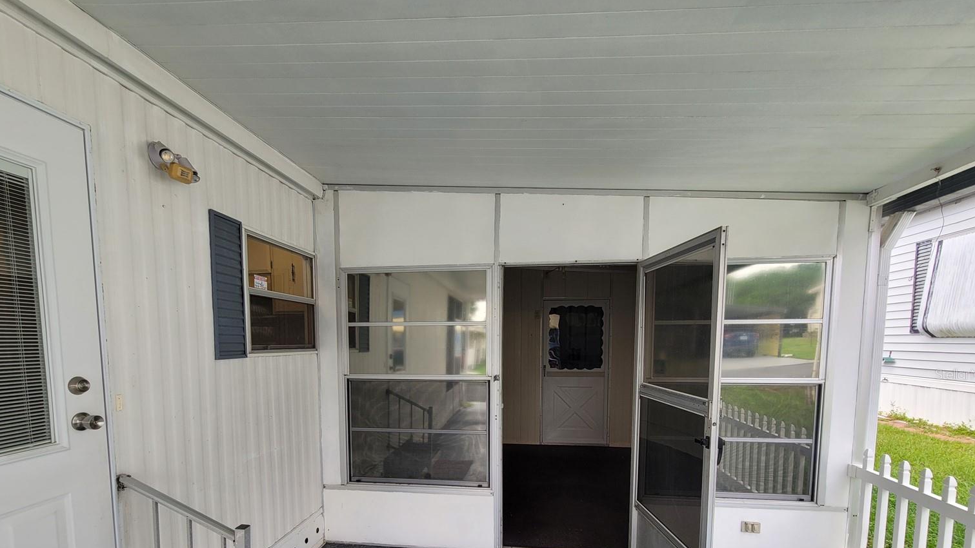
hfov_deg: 103.0
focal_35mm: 15
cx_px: 480
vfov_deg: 68.2
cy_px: 374
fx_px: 388
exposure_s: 1/243
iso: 50
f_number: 2.2
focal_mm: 2.2
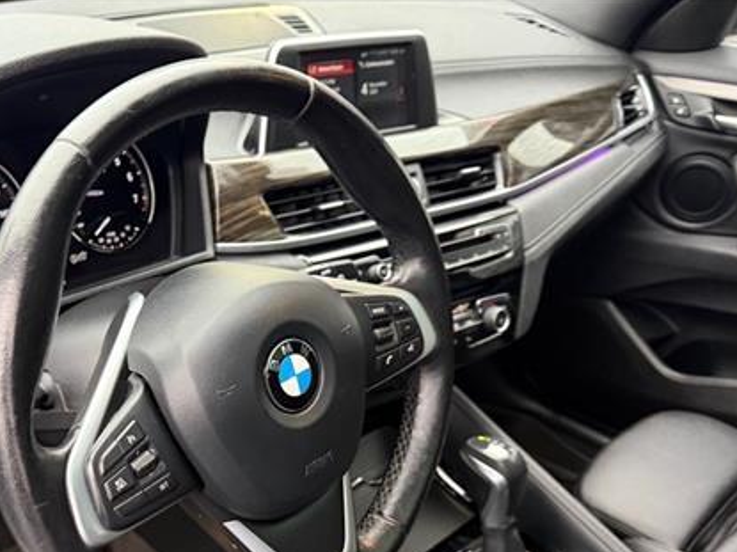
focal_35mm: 37
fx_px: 788
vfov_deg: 37.6
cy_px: 421
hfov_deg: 48.2
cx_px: 185
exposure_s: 1/60
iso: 500
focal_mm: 6.76
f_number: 1.78
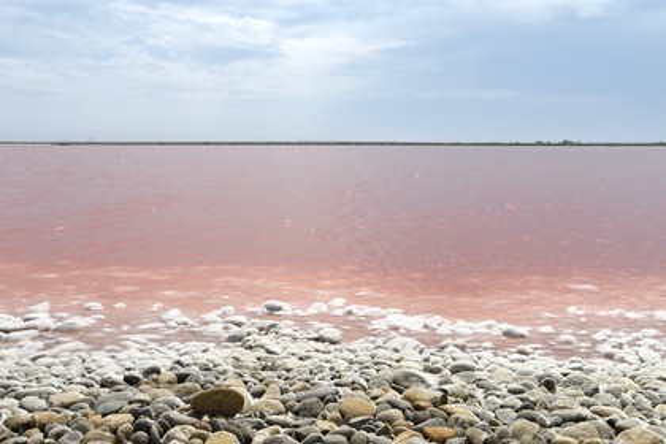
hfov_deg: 48.5
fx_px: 740
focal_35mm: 40
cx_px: 333
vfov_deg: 33.4
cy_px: 222
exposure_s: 1/500
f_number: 13
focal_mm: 40
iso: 200
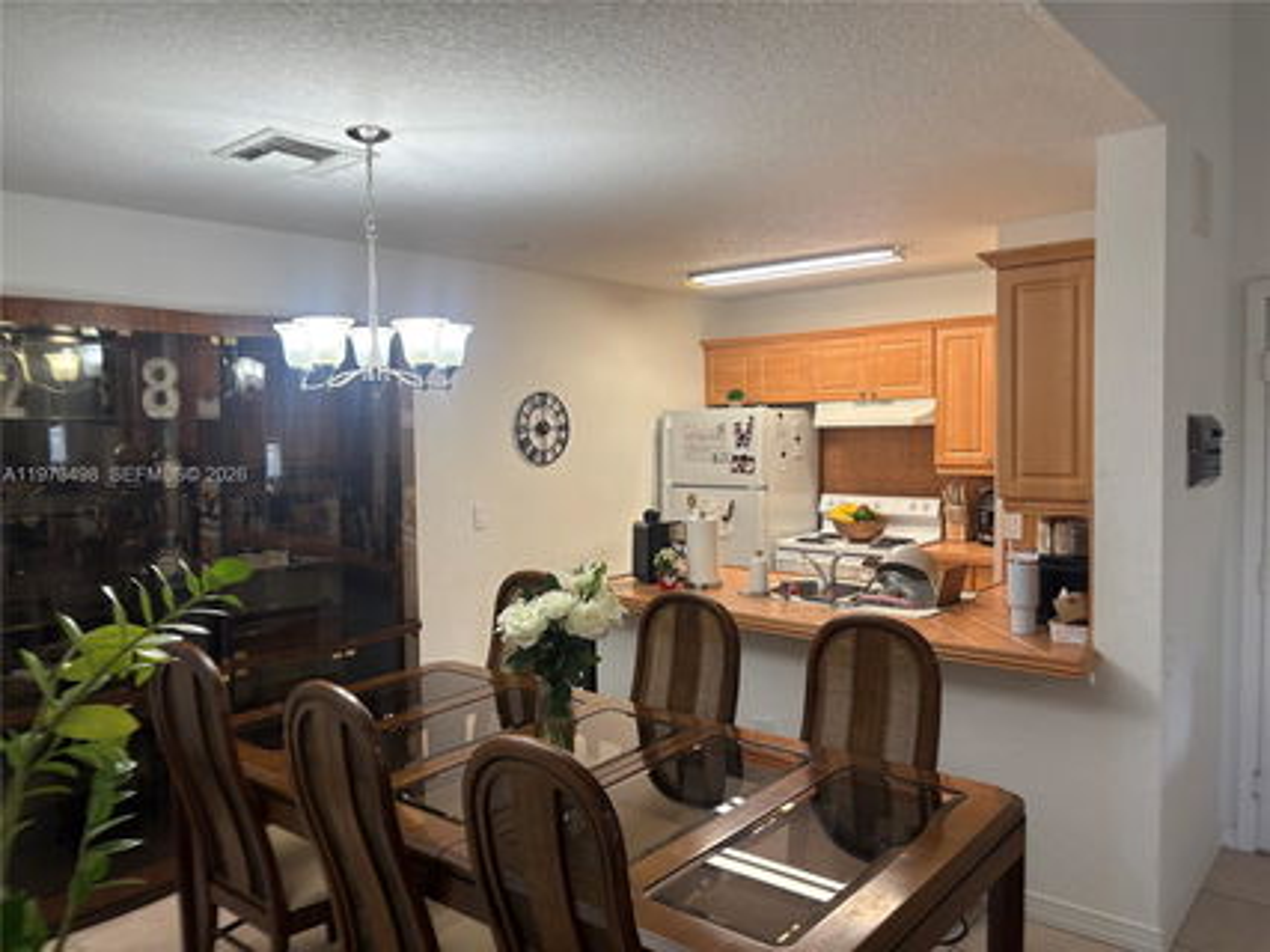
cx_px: 635
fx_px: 954
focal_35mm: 26
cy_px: 476
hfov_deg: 67.3
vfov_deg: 53.0
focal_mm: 5.96
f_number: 1.6
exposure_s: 1/60
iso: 80
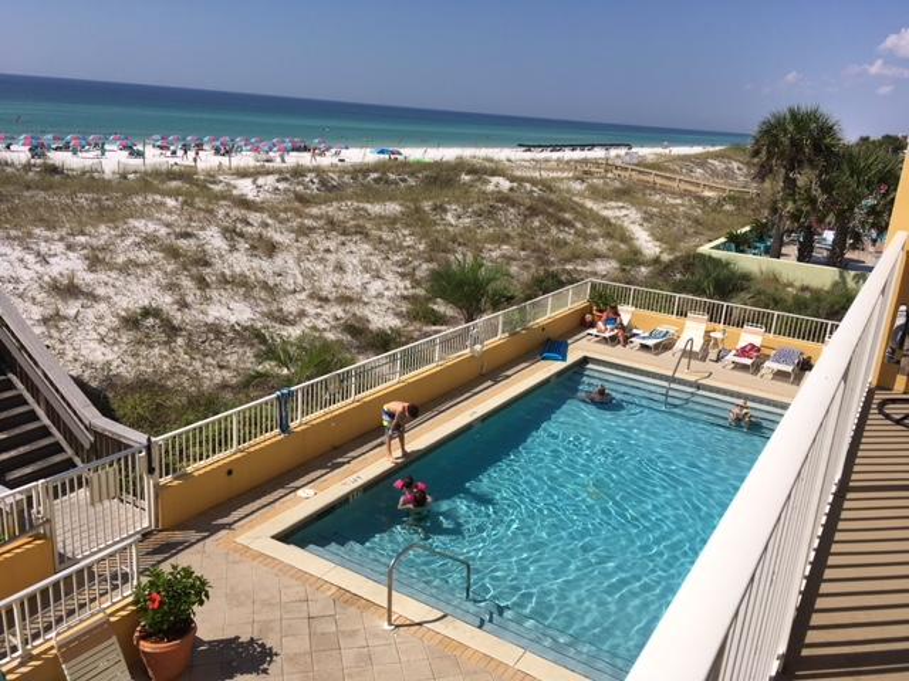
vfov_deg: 48.2
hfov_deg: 61.7
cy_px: 340
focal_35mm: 29
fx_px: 762
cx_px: 454
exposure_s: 1/3344
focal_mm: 4.15
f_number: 2.2
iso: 25
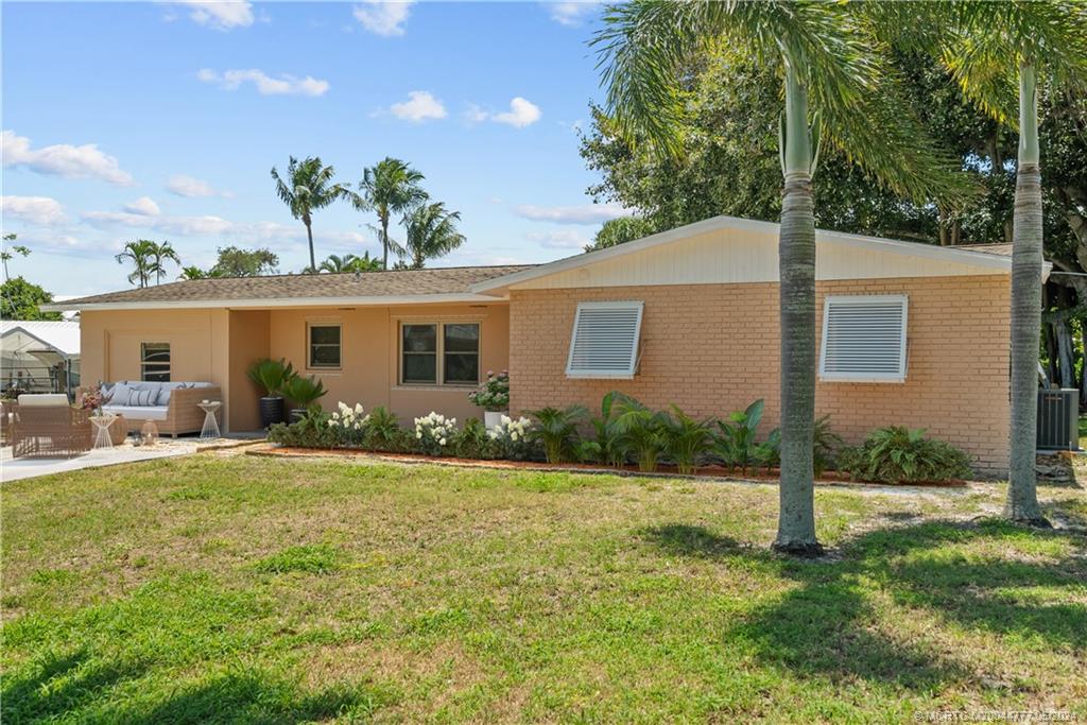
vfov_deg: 42.3
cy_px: 362
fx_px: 936
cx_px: 544
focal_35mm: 31
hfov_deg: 60.3
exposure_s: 1/400
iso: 2000
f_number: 8
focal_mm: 31
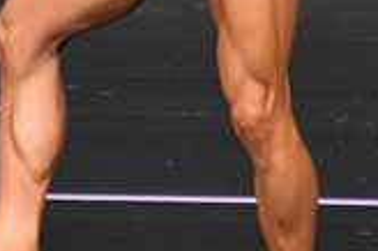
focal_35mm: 2131
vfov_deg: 0.6
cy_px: -58
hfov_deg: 1.0
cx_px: 98
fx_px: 22353
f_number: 5.6
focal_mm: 300
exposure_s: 1/400
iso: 4000
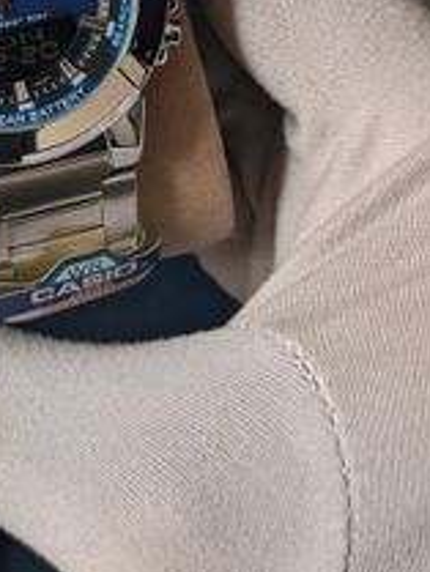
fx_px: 1522
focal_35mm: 92
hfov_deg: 15.8
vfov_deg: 21.0
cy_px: 88
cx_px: 29
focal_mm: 6.81
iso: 47
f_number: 1.85
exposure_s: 1/150
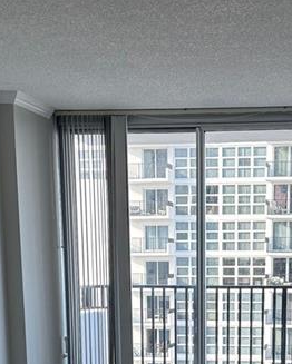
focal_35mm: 86
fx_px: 928
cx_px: 224
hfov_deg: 17.8
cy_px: 451
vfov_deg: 20.6
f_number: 1.78
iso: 100
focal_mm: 6.76
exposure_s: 1/250
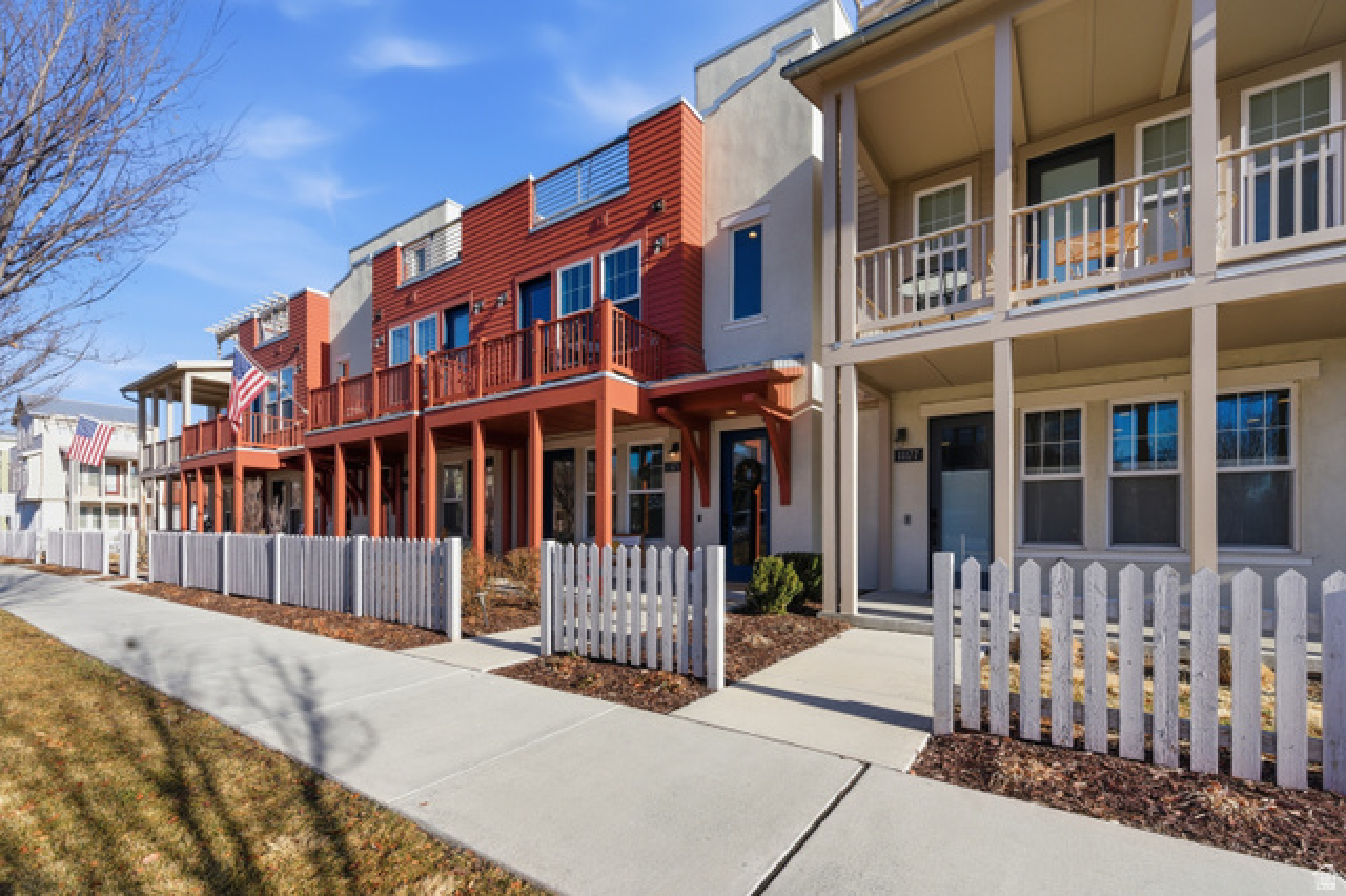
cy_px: 448
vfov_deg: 81.1
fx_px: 523
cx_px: 673
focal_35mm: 14
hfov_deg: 104.3
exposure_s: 1/1000
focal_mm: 14
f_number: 9
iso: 220
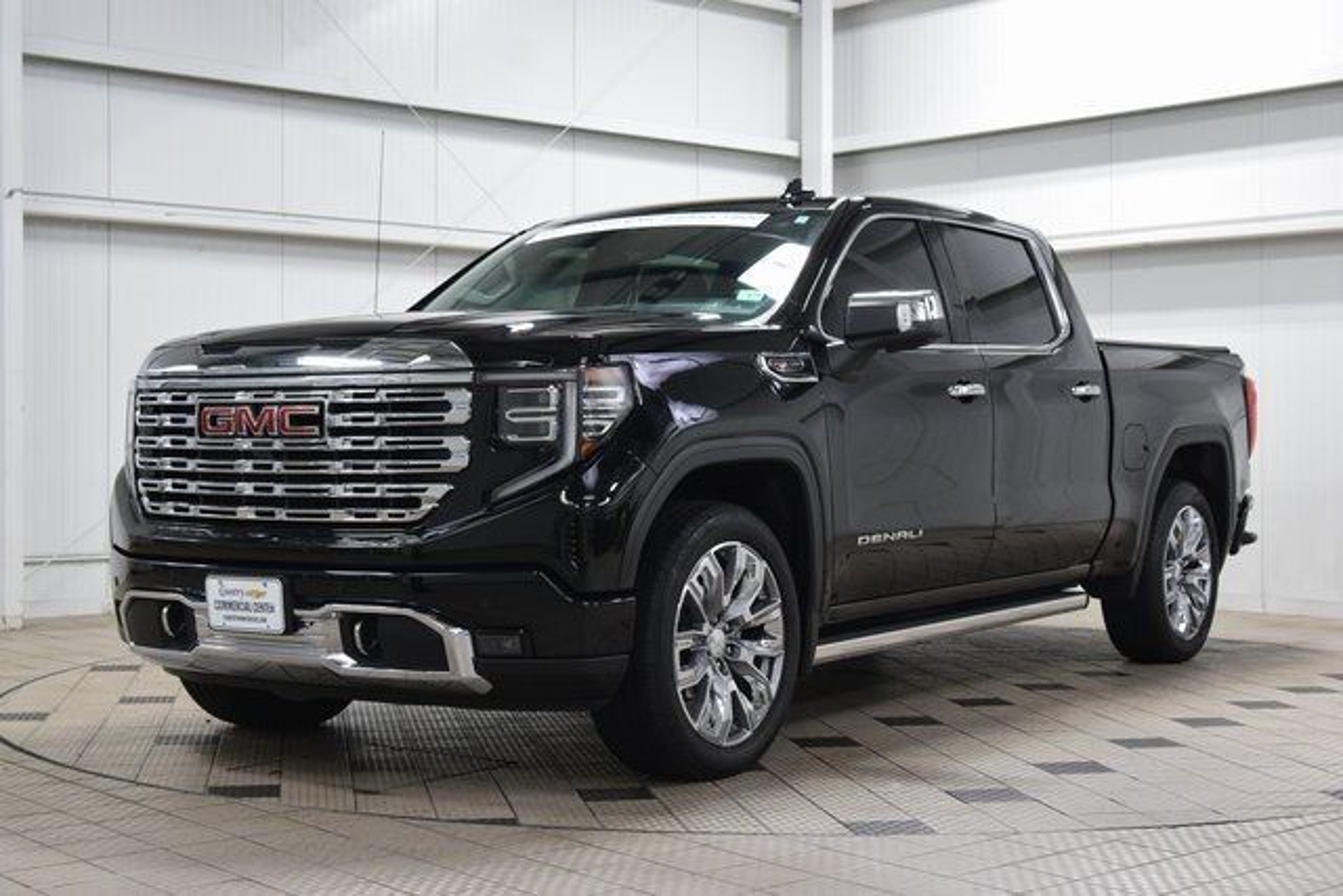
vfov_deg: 25.1
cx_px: 672
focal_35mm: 54
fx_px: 2015
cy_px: 448
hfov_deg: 36.9
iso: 1600
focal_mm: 36
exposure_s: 1/60
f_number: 5.6
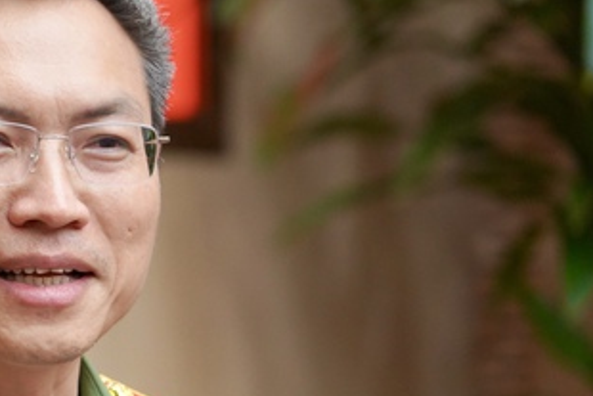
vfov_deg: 2.8
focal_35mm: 495
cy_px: 297
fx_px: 8157
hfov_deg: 4.2
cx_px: 42
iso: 3200
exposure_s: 1/200
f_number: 6.3
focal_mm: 240
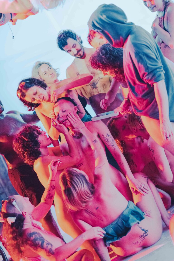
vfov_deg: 24.2
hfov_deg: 16.3
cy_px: 130
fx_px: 609
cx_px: 87
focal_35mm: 84
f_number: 1.6
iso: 4000
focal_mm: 56
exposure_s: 1/160
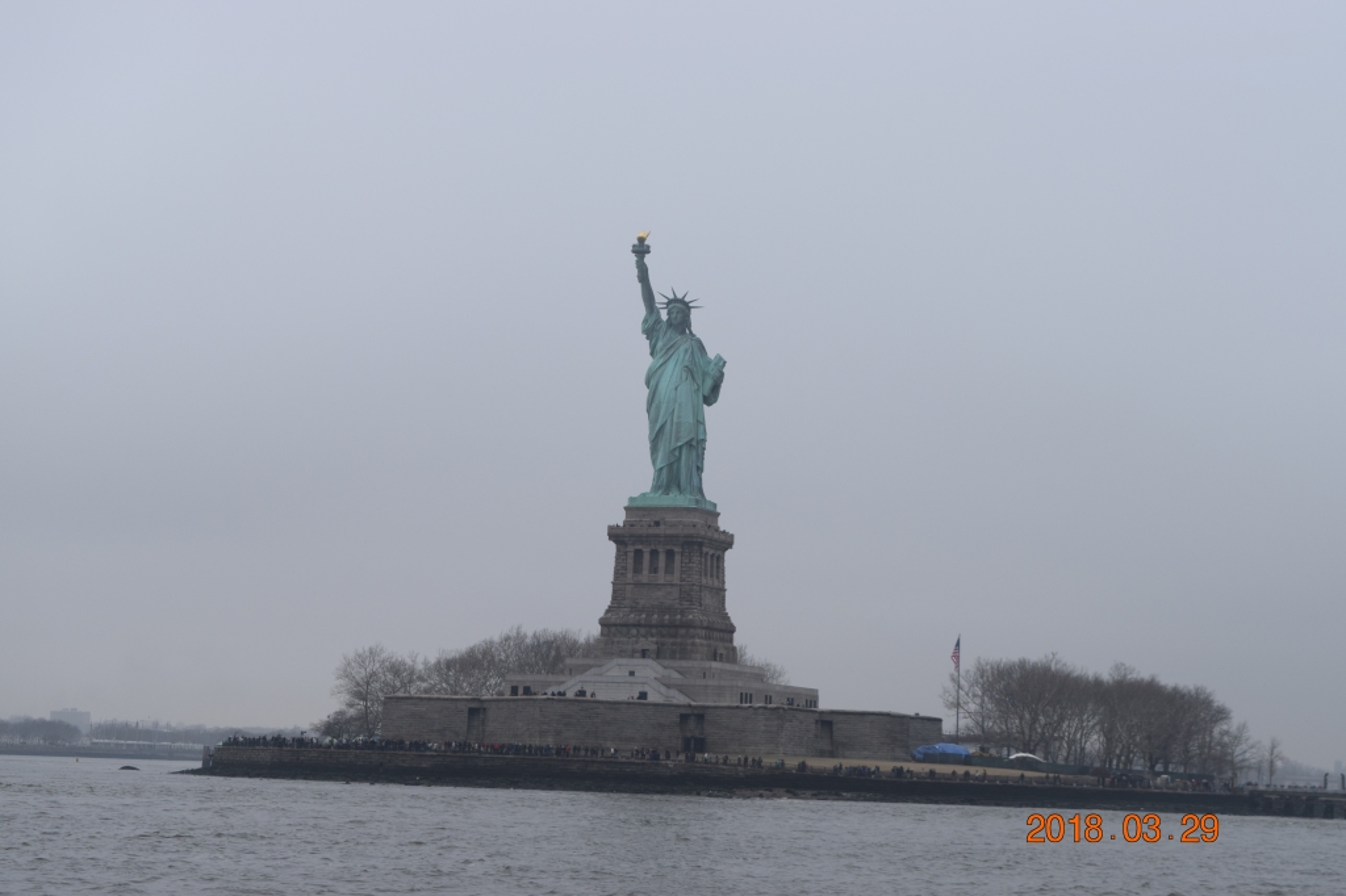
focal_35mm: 82
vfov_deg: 16.5
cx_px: 673
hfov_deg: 24.6
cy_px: 448
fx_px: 3083
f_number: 9
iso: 200
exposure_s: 1/320
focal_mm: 55
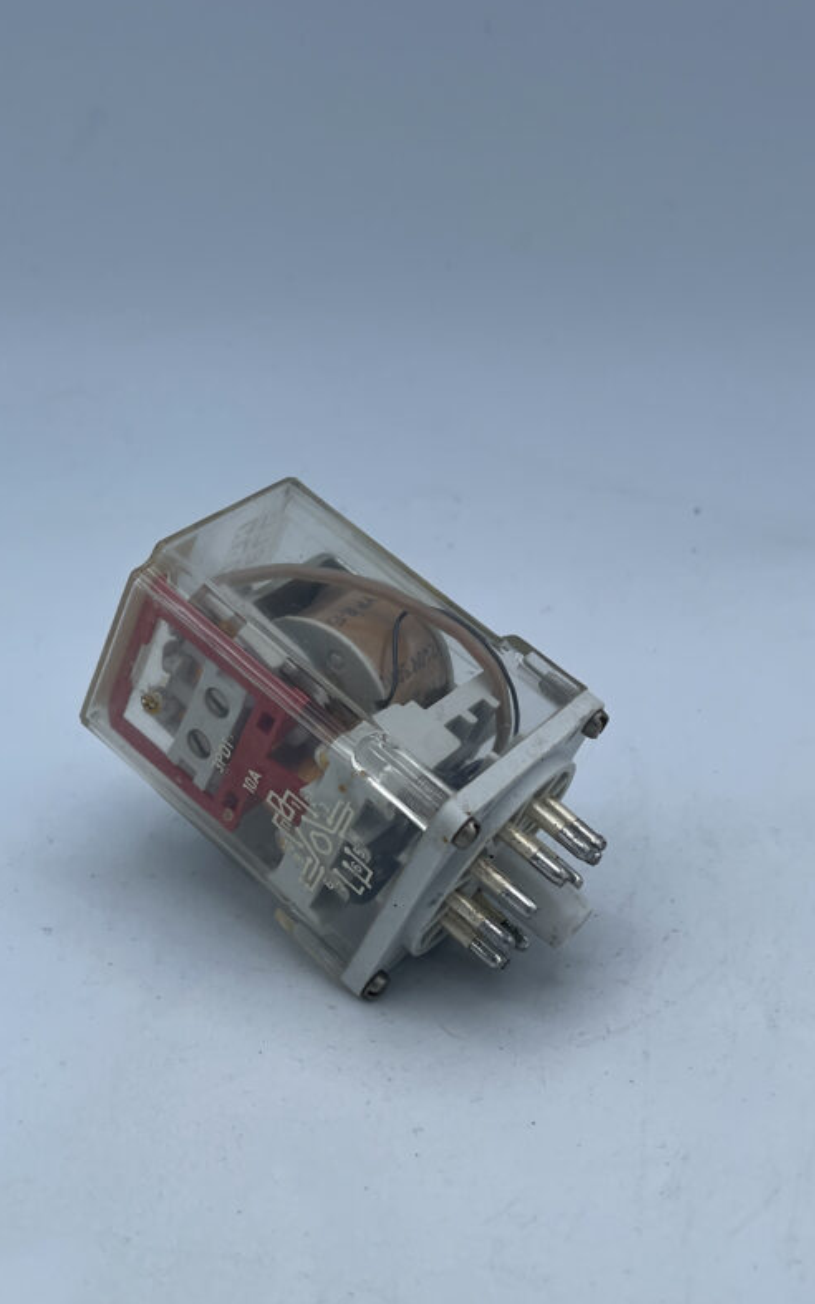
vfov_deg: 66.5
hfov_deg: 44.4
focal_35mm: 28
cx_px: 345
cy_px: 656
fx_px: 995
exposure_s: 1/2353
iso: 32
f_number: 1.6
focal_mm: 4.2
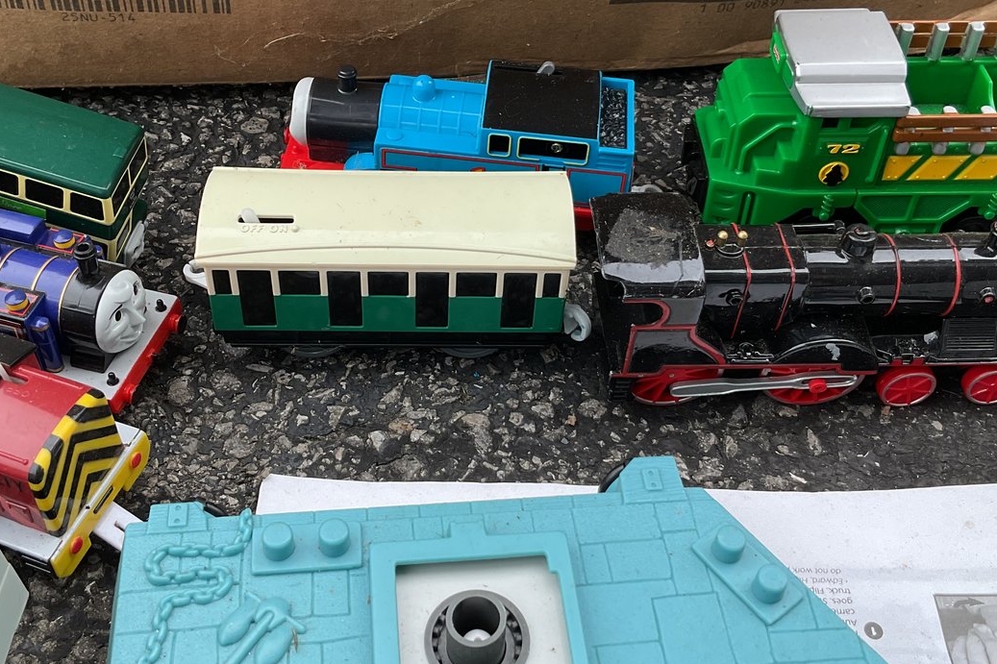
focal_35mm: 44
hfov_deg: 44.5
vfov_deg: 30.5
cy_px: 298
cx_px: 486
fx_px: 1218
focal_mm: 3
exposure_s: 1/534
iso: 16
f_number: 1.8
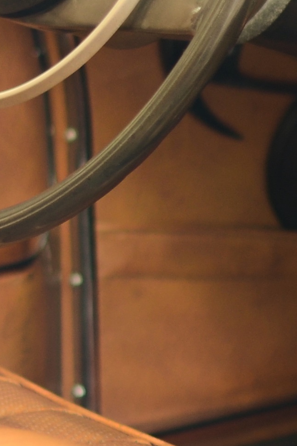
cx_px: 739
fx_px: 4739
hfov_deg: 3.5
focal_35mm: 383
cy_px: 89
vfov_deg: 5.4
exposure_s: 1/25
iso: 160
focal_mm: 50
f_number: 2
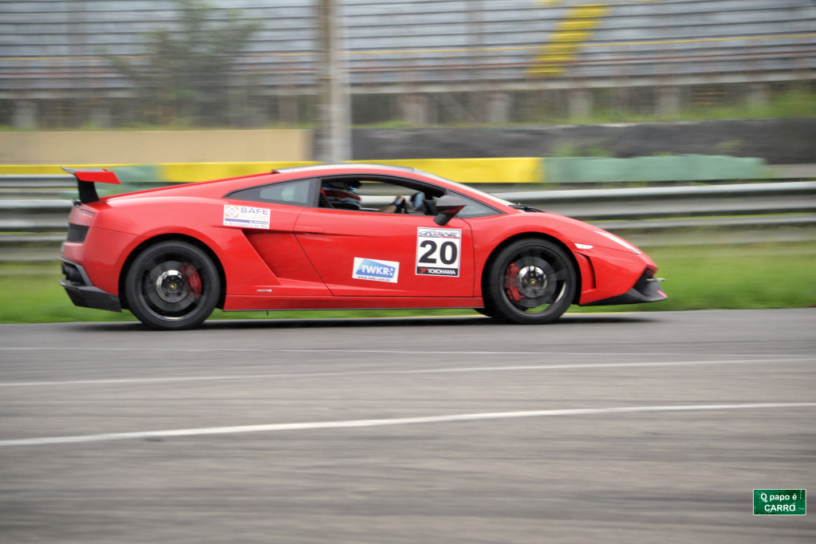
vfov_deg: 7.6
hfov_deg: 11.4
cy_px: 272
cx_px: 408
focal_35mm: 180
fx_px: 4080
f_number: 5.6
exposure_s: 1/125
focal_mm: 120
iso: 280
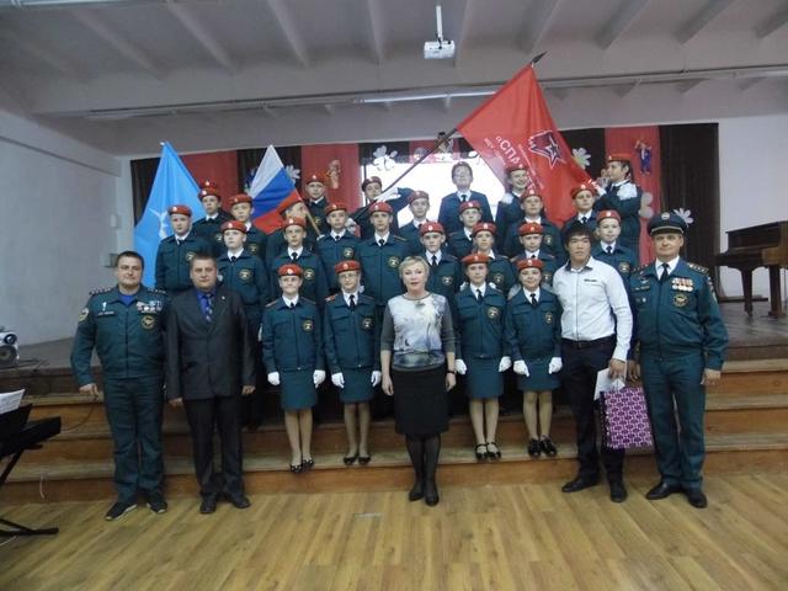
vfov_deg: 54.9
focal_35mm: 25
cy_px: 296
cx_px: 394
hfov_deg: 69.4
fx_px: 569
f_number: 3
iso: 400
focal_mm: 4.5
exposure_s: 1/30
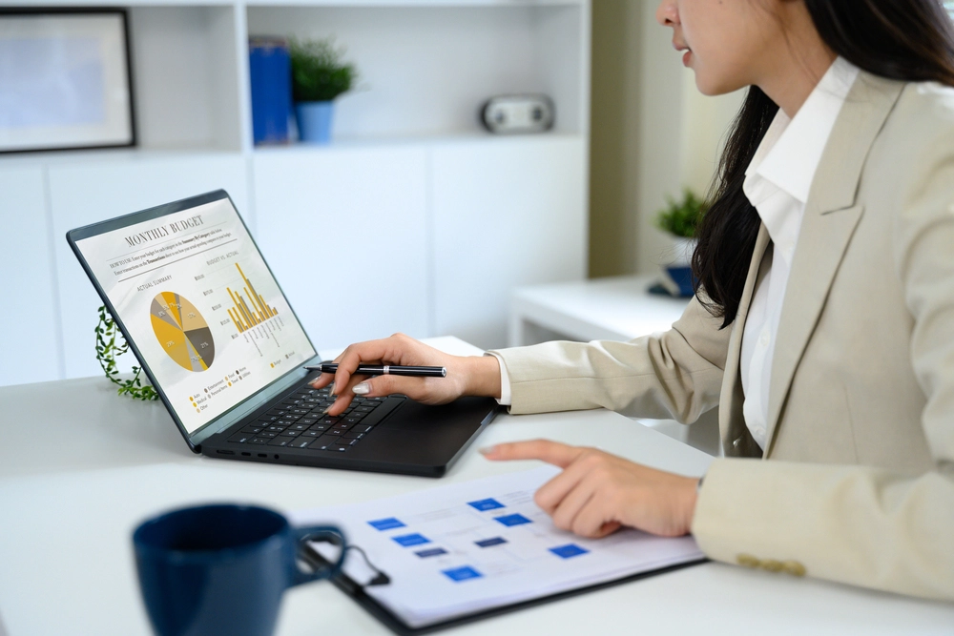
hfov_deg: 41.1
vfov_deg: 28.1
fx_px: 1272
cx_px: 477
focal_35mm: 48
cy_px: 318
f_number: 2.8
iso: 640
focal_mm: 48
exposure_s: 1/200
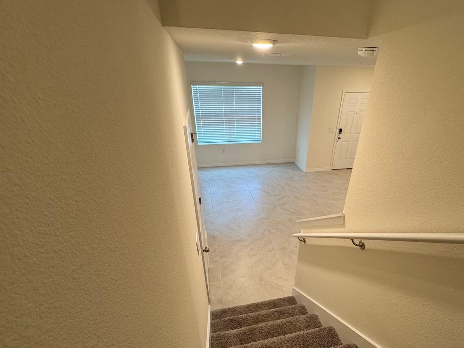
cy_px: 211
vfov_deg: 70.7
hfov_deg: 87.2
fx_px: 241
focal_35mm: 18
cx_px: 265
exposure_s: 1/120
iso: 250
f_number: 2.2
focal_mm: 2.22
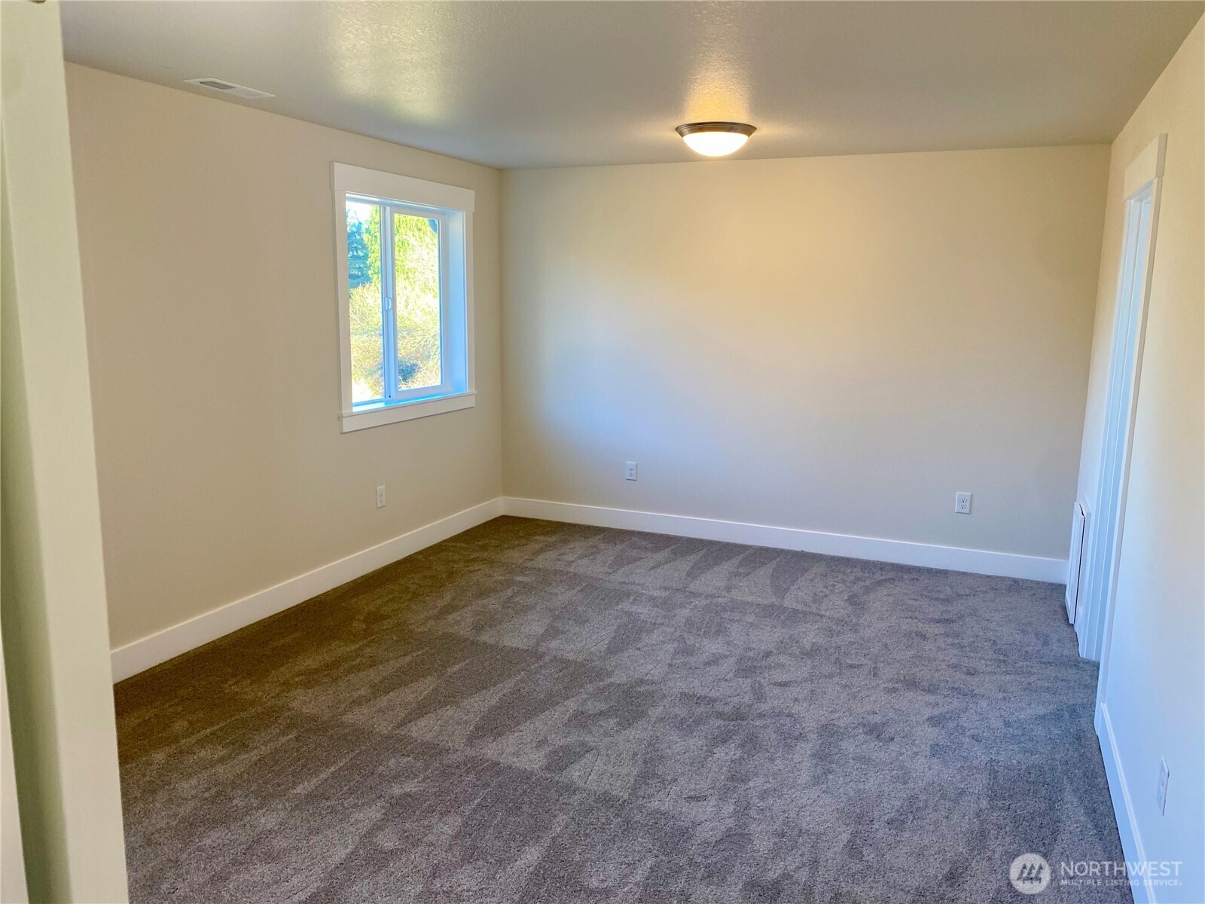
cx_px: 602
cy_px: 452
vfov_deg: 53.1
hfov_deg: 67.3
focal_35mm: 26
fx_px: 905
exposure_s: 1/120
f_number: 1.8
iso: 100
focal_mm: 4.25
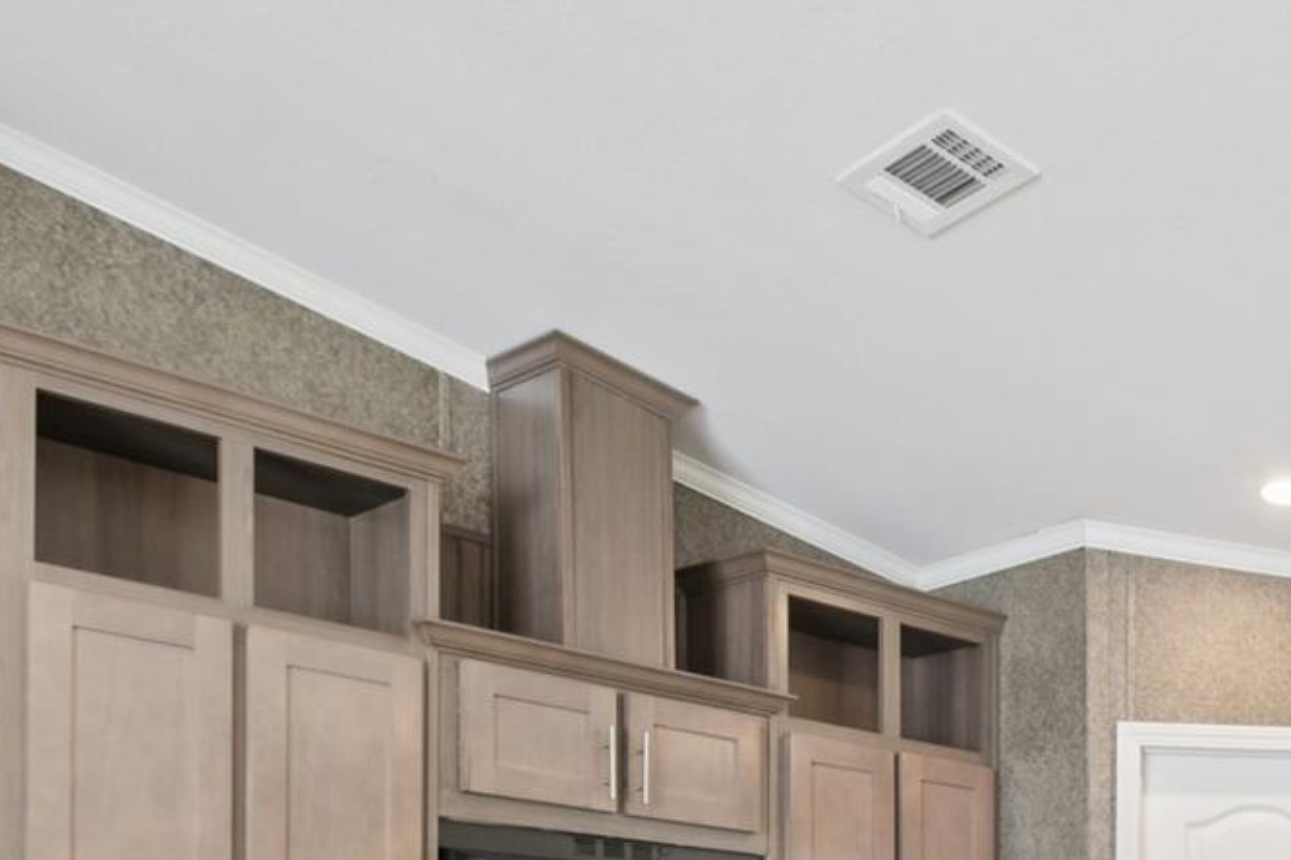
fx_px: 1649
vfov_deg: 26.2
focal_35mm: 46
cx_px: 1212
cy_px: 1023
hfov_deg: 39.1
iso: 400
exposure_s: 1/6
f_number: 8
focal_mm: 10
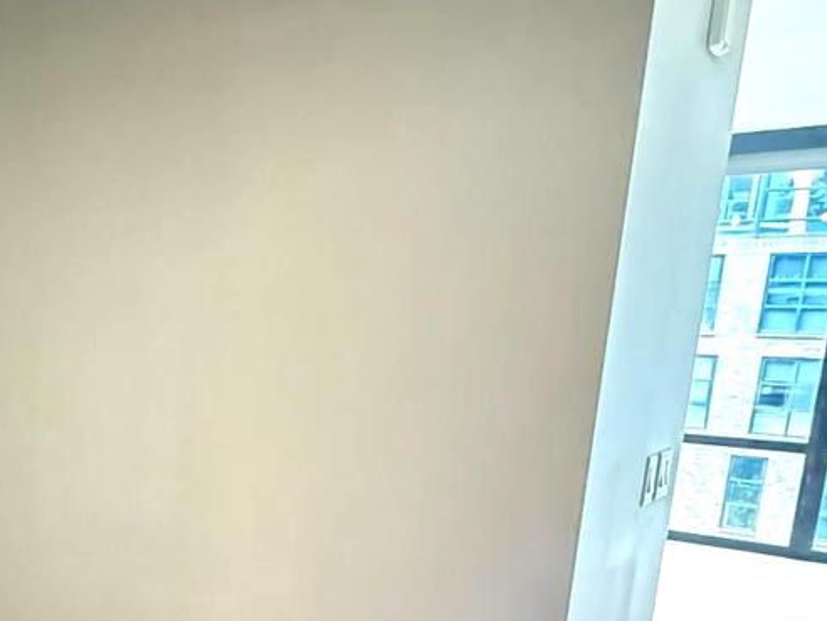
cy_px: 518
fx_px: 980
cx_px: 42
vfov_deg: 33.8
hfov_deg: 41.2
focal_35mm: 41
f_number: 2.2
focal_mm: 2.22
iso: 2000
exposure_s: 1/30
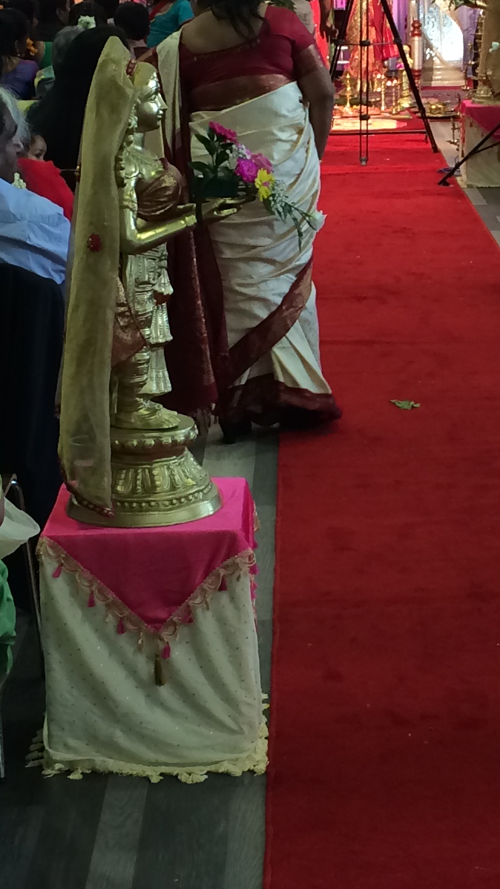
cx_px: 449
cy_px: 278
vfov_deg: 23.8
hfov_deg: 13.5
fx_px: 2099
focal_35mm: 89
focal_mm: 4.12
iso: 64
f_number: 2.2
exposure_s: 1/30
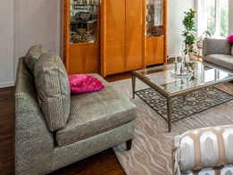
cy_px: 34
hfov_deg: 53.1
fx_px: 202
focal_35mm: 30
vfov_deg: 44.5
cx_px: 207
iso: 500
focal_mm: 17
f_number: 8
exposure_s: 1/40
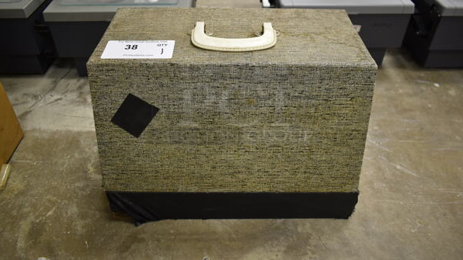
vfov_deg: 40.0
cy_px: 103
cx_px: 234
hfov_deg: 66.1
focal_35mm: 29
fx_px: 356
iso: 450
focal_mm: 18
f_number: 3.5
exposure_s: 1/30
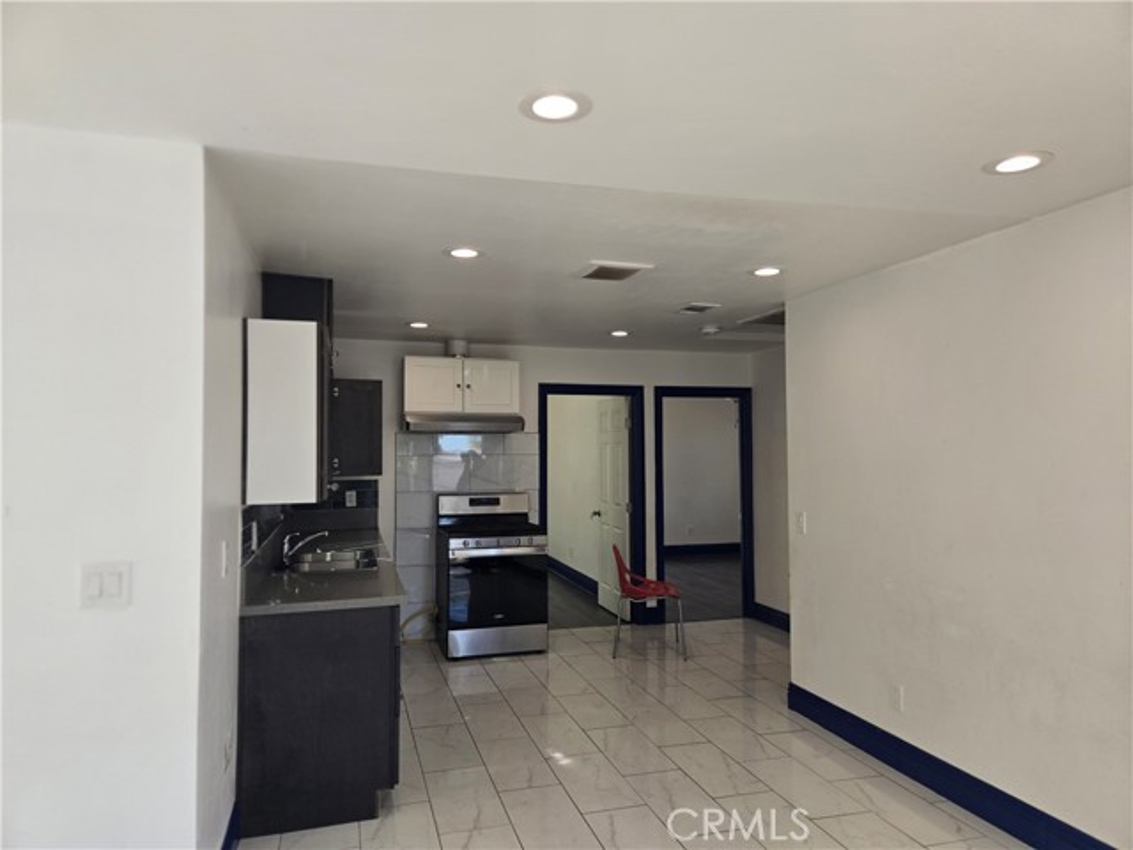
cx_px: 566
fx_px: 753
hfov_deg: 73.9
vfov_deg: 58.9
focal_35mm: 23
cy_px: 425
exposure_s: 1/123
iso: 25
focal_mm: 5.4
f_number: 1.8
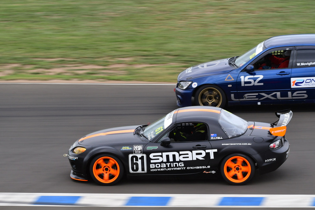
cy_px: 105
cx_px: 158
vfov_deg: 4.2
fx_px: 2888
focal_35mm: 330
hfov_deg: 6.2
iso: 400
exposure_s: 1/250
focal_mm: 220
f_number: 13
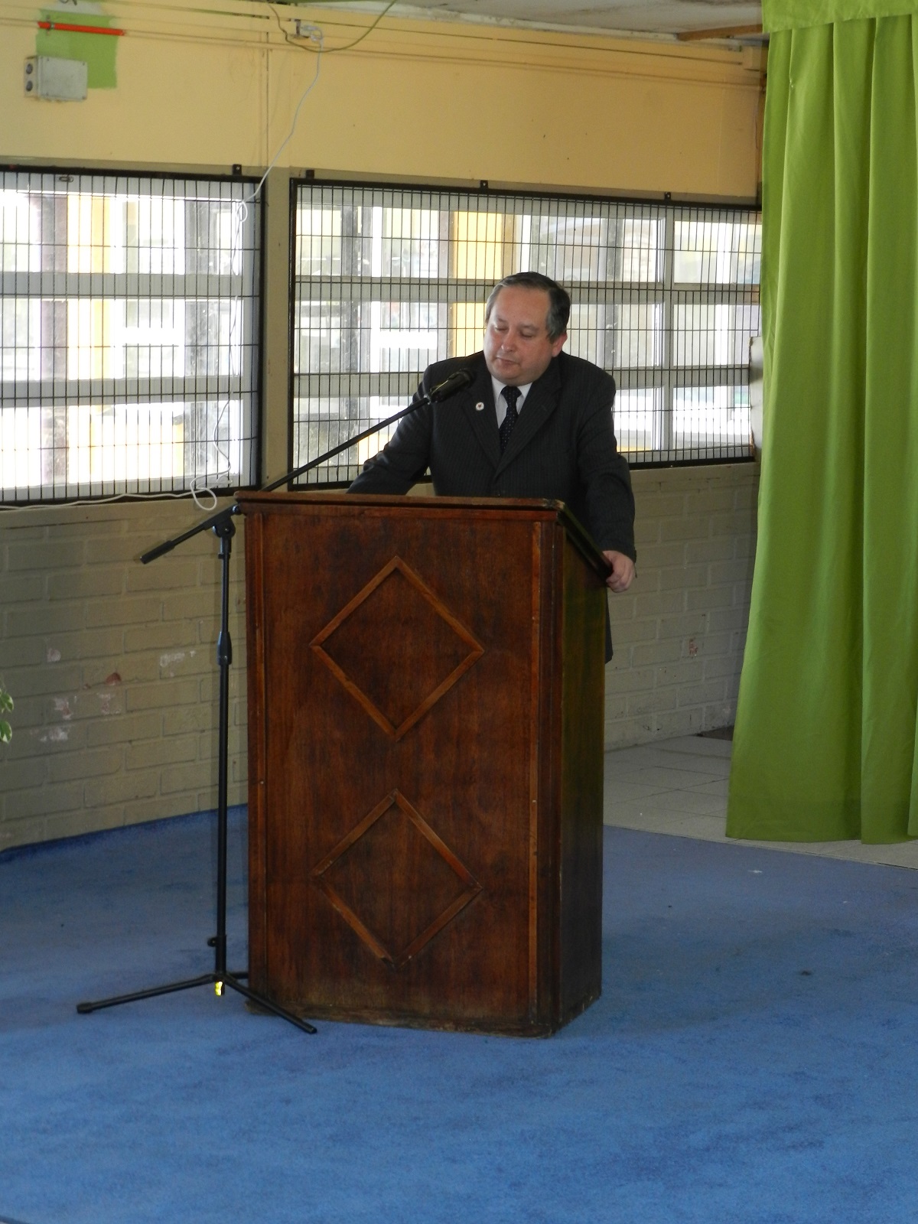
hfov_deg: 17.6
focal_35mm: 84
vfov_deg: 23.3
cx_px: 459
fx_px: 2970
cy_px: 612
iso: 320
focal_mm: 14.9
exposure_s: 1/30
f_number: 4.4
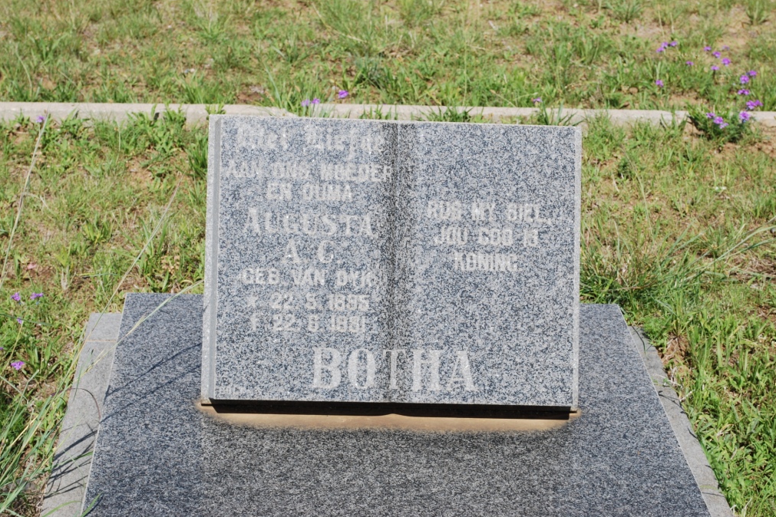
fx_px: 1573
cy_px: 256
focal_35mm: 73
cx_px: 392
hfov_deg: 27.7
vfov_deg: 18.7
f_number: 9
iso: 100
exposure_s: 1/250
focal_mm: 48
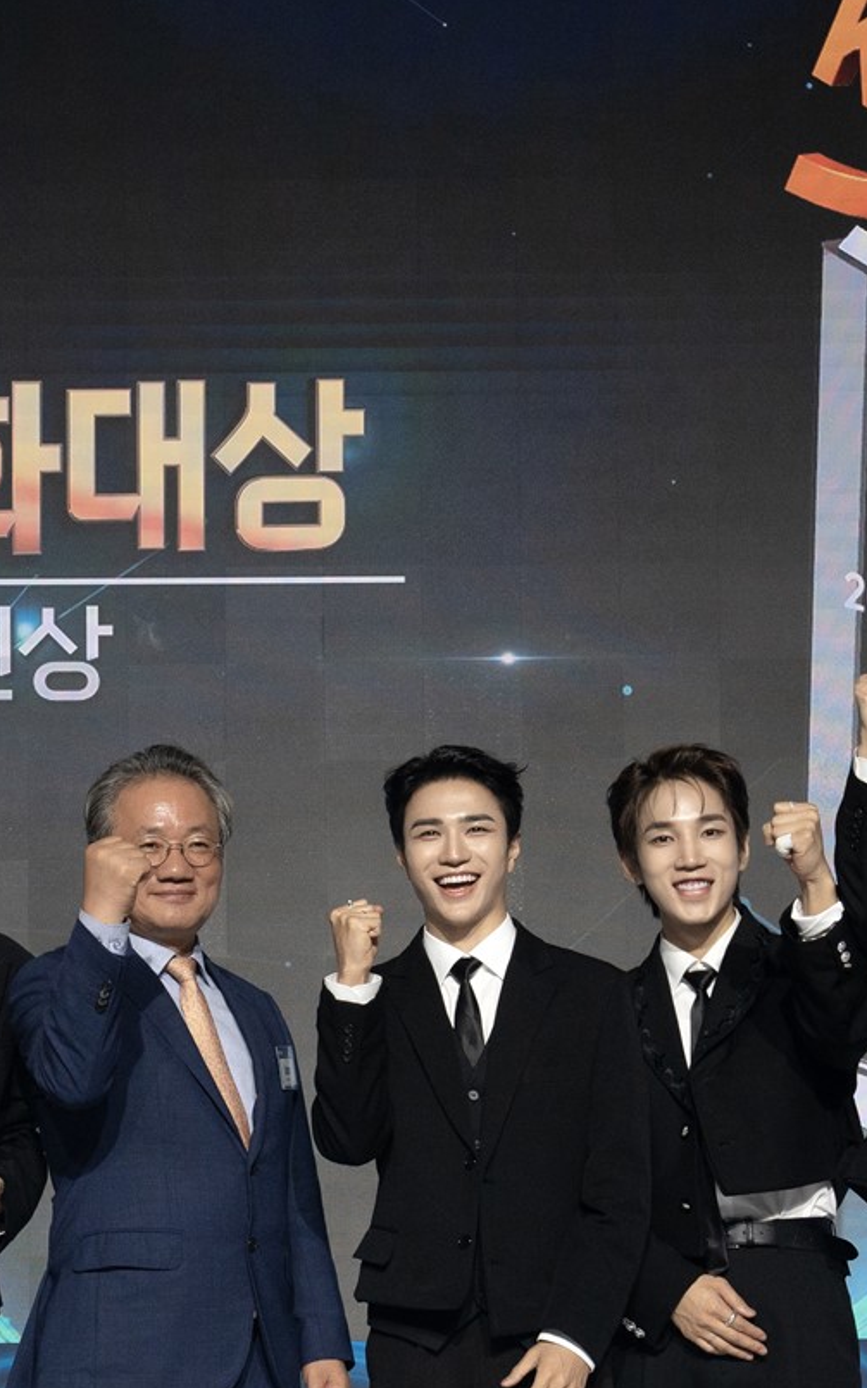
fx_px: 4689
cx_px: 198
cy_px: 1056
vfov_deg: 16.7
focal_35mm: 124
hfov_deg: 10.5
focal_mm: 49
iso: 1250
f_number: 7.1
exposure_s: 1/250
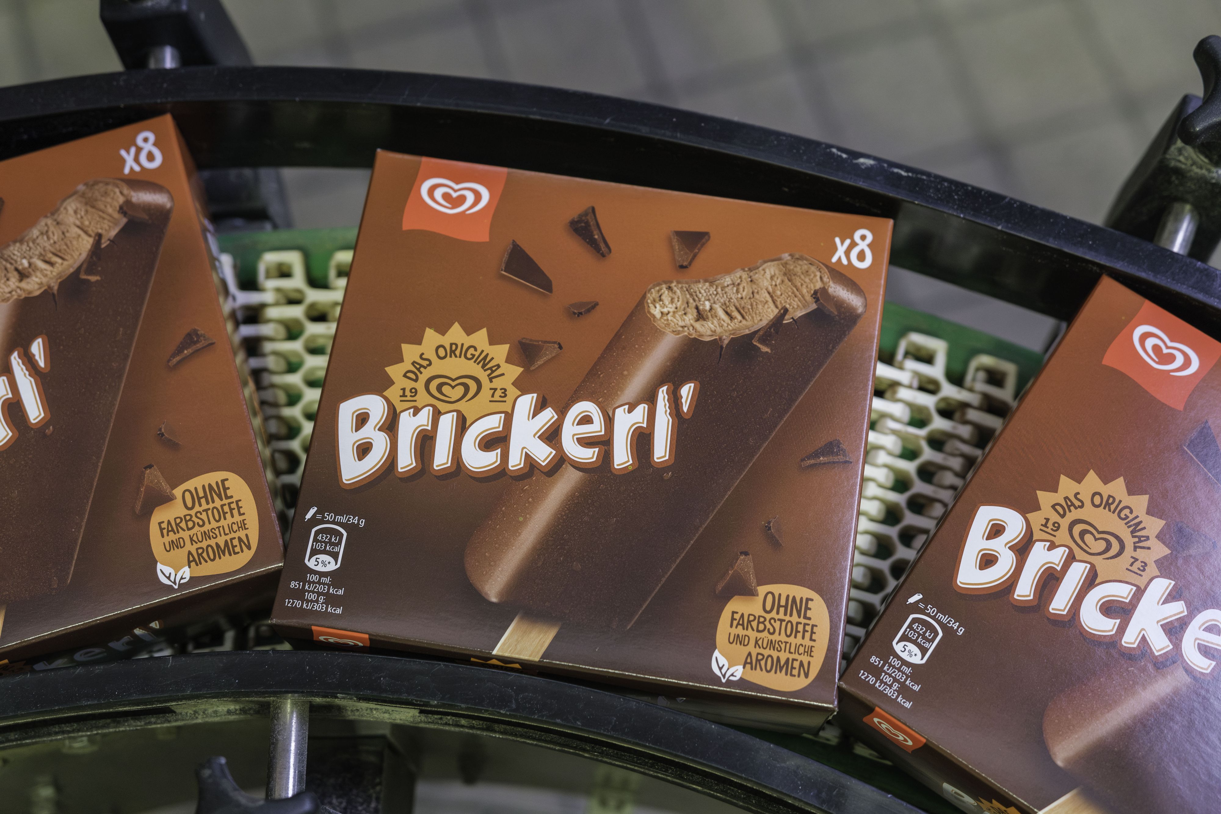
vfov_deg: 25.5
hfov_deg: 37.5
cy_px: 407
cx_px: 610
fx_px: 1798
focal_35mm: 53
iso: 2500
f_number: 2.8
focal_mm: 35
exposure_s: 1/250
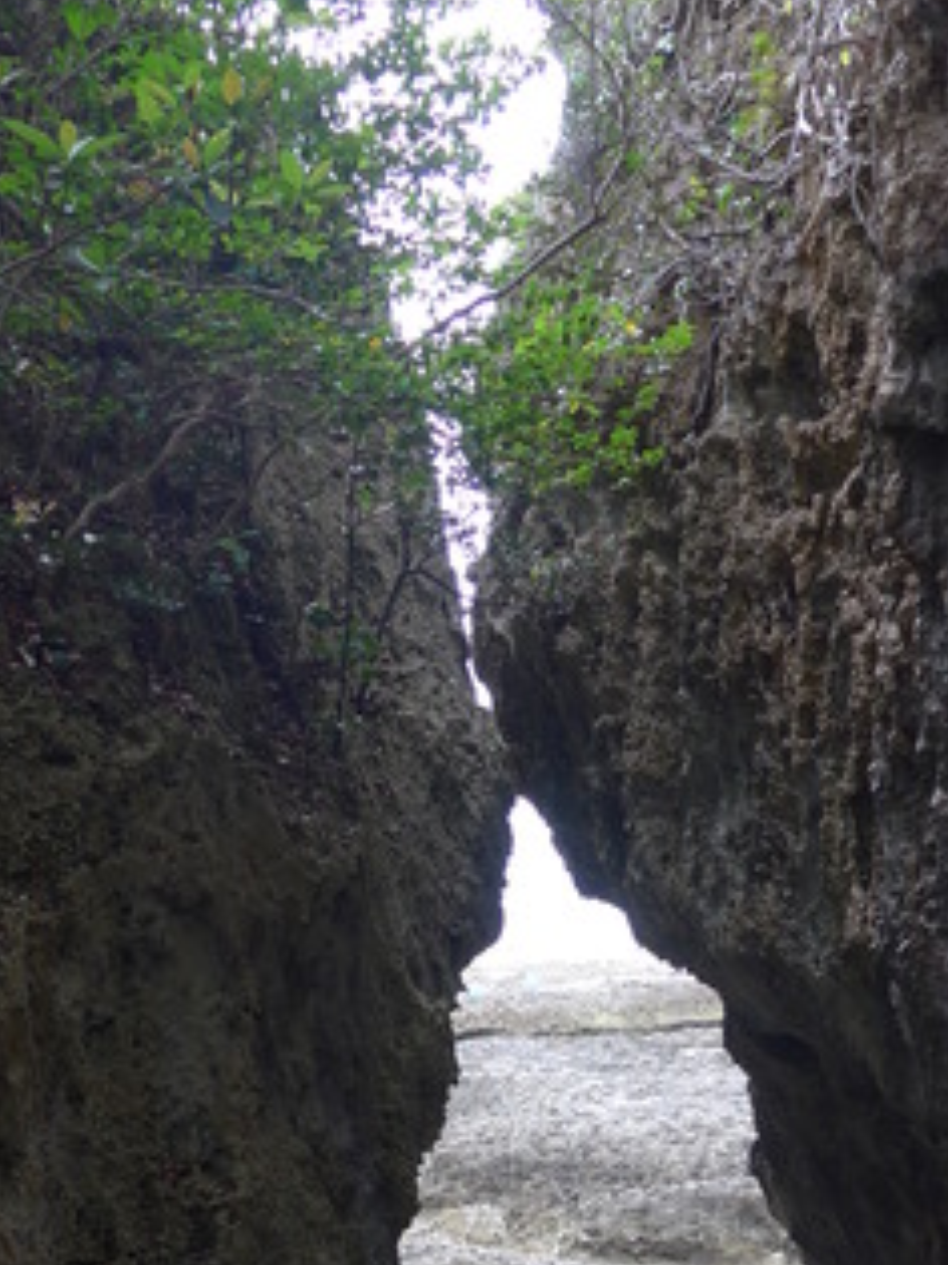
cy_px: 1116
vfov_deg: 31.3
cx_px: 562
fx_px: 2156
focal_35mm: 59
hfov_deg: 24.8
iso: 80
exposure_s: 1/100
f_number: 2.5
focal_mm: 6
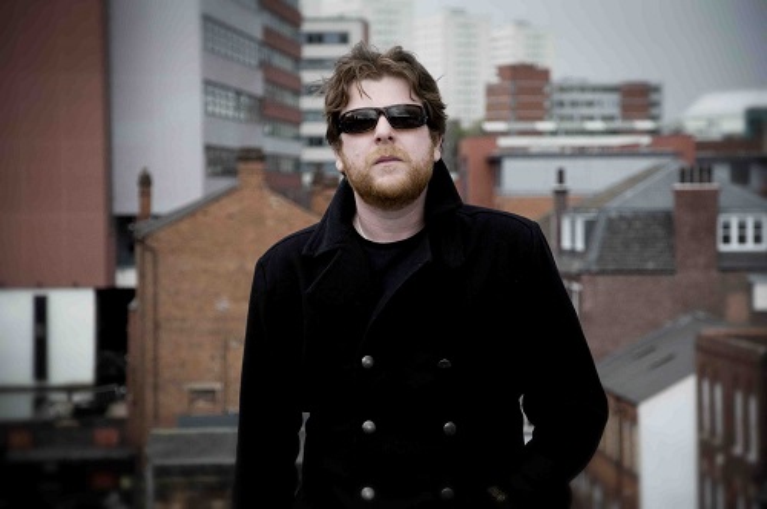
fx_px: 2713
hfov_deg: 16.1
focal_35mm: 128
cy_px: 254
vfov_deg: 10.7
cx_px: 384
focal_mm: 85
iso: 640
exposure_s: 1/1000
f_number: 5.6
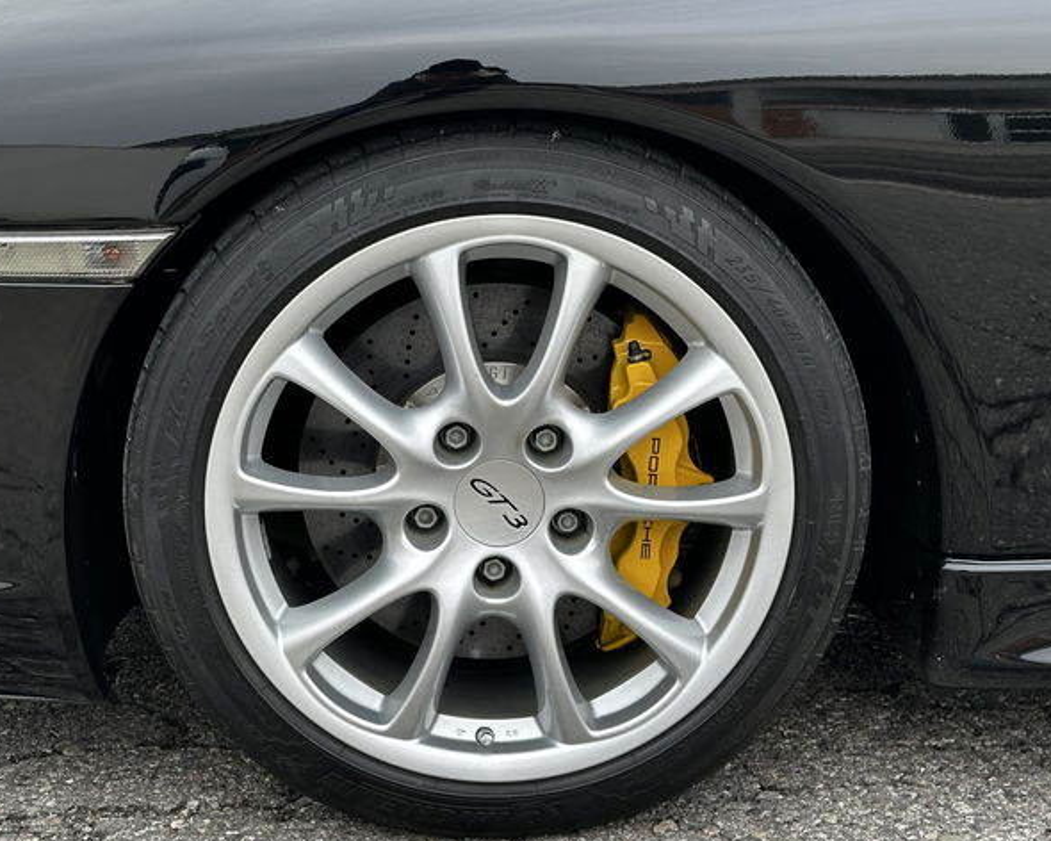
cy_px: 481
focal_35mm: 61
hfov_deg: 30.9
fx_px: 1897
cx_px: 460
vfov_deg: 25.0
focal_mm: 6.86
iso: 50
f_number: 1.78
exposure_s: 1/179
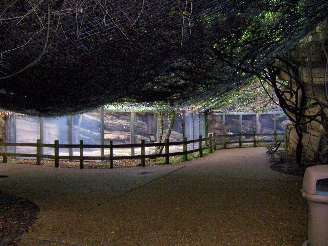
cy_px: 123
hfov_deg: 55.4
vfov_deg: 42.9
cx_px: 164
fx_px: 313
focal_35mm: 33
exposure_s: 1/60
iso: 140
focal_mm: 5.5
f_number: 2.8
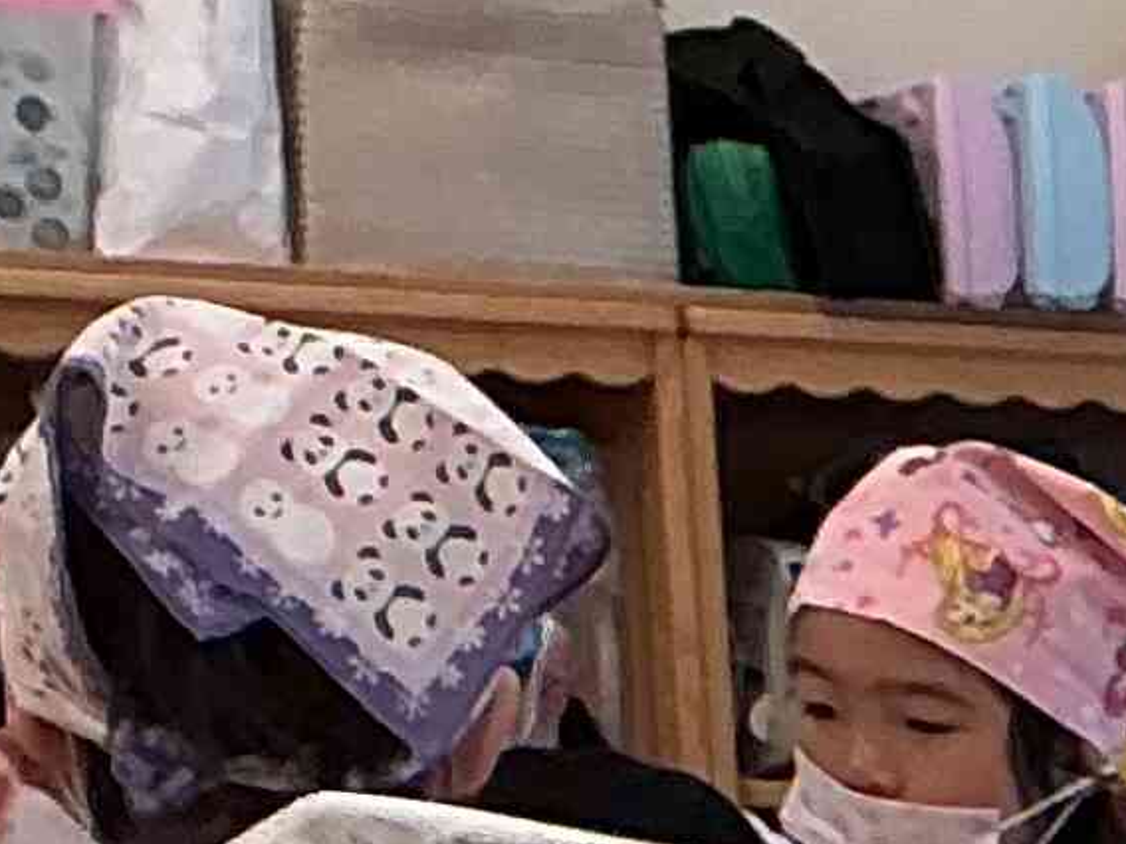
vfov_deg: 6.7
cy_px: 2197
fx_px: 6701
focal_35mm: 206
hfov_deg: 7.8
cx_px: 3846
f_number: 1.8
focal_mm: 3
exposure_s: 1/100
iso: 32
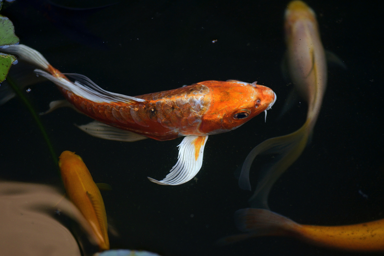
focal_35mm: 159
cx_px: 191
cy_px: 128
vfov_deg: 8.7
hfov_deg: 13.0
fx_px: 1691
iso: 400
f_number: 3.2
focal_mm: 105
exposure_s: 1/500
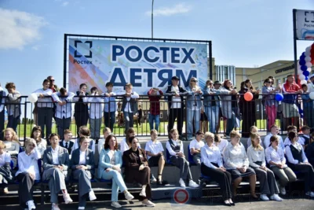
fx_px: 332
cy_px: 105
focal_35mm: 38
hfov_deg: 50.7
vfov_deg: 35.1
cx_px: 157
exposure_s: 1/3200
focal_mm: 38
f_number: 5.6
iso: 400
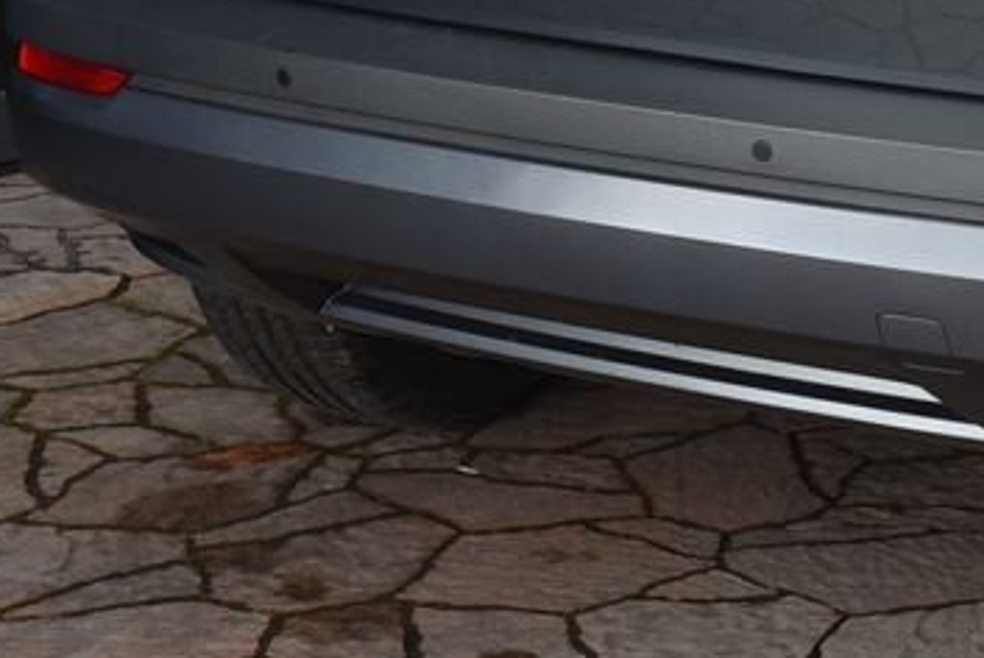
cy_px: -134
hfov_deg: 13.7
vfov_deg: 9.4
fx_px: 3966
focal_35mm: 145
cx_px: 1210
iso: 500
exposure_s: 1/160
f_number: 6.3
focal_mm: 50
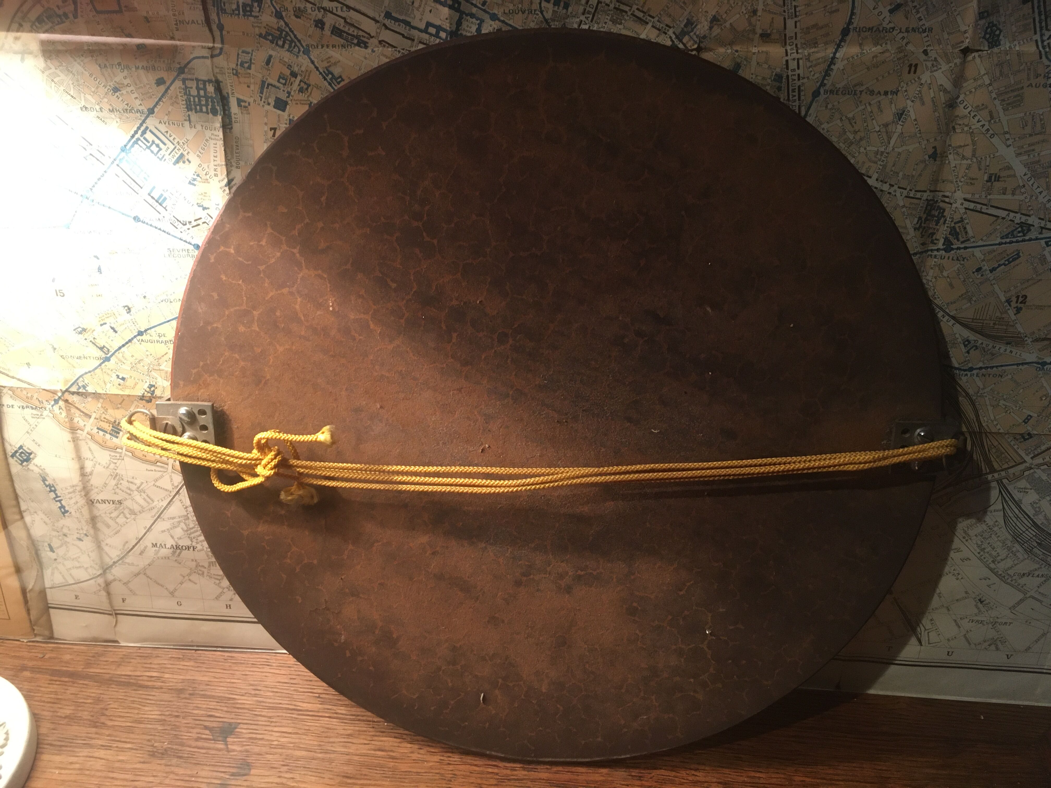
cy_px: 394
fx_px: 880
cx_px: 526
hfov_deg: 61.7
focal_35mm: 29
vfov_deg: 48.2
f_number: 2.2
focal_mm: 4.15
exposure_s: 1/33
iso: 160
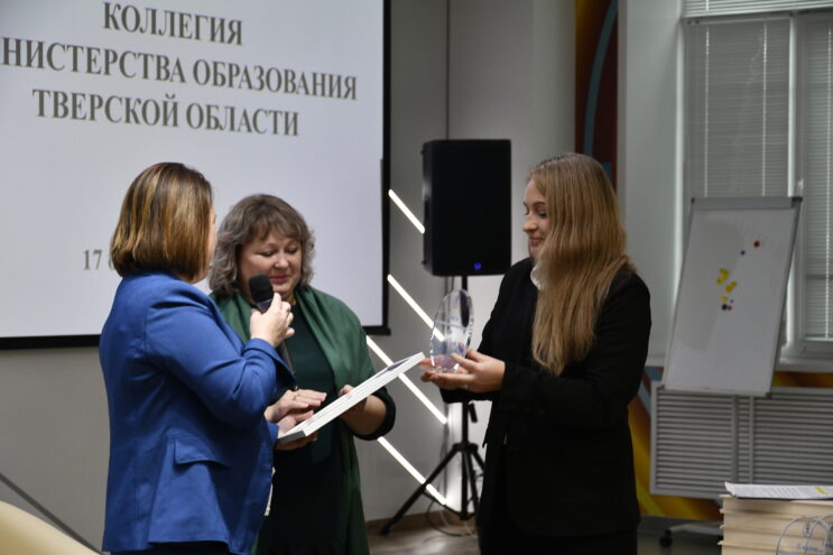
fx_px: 2290
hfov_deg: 20.6
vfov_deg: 13.8
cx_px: 416
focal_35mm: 99
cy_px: 278
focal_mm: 66
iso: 800
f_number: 5.3
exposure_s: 1/125
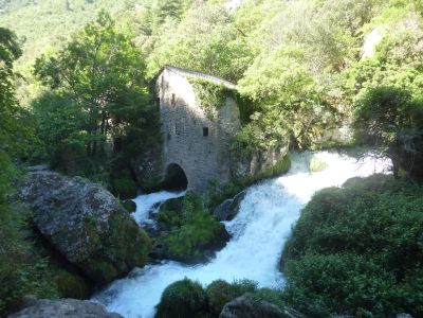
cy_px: 159
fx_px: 305
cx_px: 212
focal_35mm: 25
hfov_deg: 69.4
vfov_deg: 54.9
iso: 250
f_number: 3.3
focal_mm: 4.1
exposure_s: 1/125
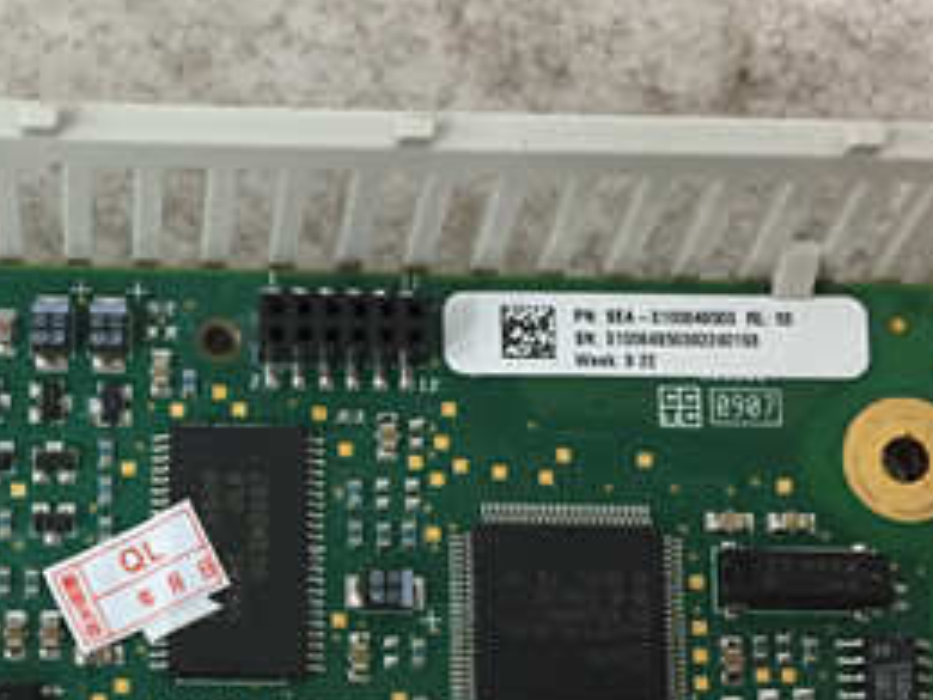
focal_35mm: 67
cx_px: 169
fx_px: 1806
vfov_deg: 21.5
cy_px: 603
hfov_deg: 28.3
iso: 200
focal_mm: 4.15
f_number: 2.2
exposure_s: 1/33
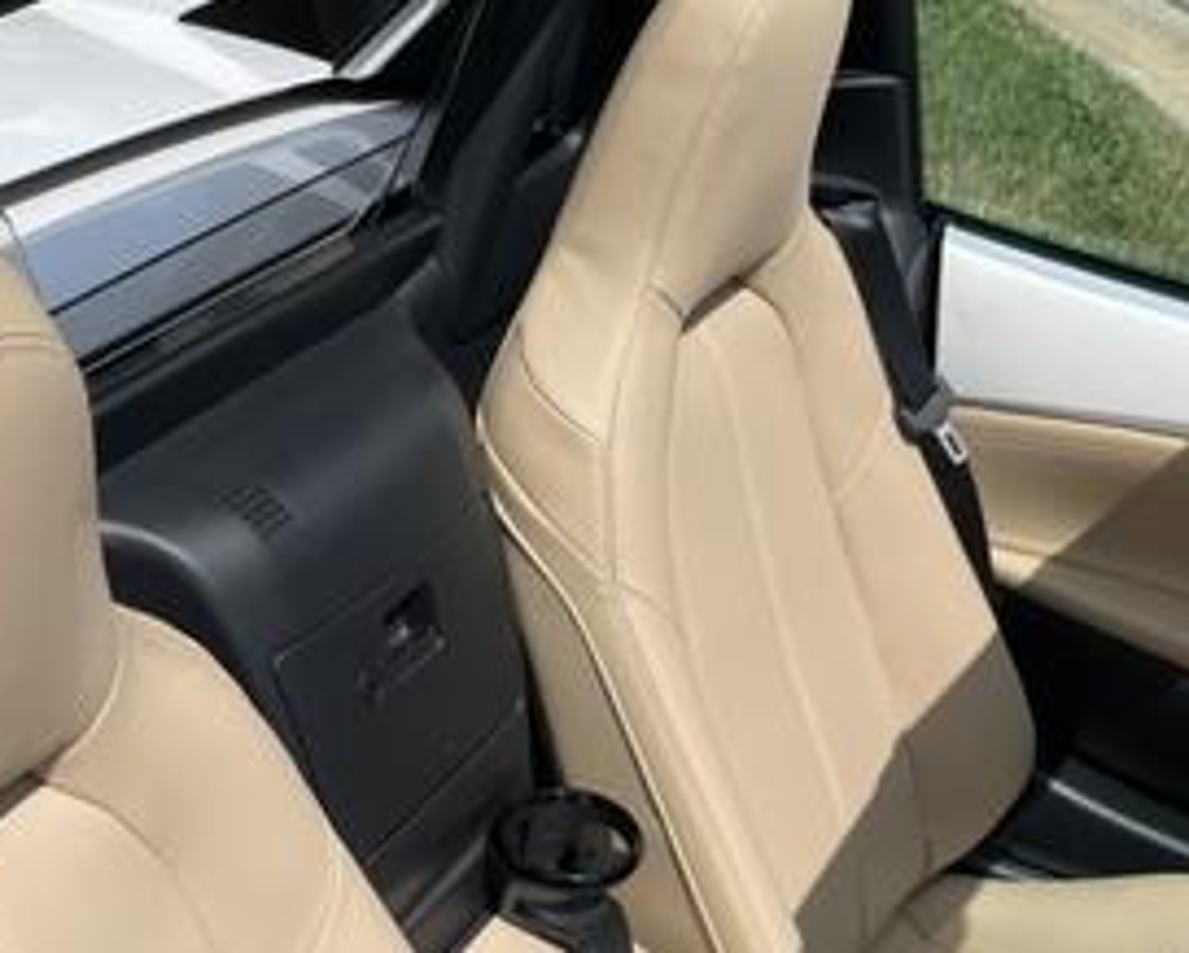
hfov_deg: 39.1
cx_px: 407
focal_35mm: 47
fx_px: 1655
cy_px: 682
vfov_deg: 31.7
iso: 32
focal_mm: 4.2
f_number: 1.6
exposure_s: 1/5556
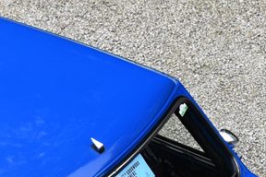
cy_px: 291
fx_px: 1064
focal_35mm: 144
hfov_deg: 14.2
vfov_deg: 9.2
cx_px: 59
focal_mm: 24
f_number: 5.6
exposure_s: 1/250
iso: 280
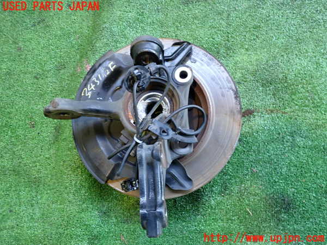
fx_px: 283
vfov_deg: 46.8
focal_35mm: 30
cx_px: 164
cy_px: 122
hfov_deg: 60.0
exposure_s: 1/30
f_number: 2.3
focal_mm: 5.4
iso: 250
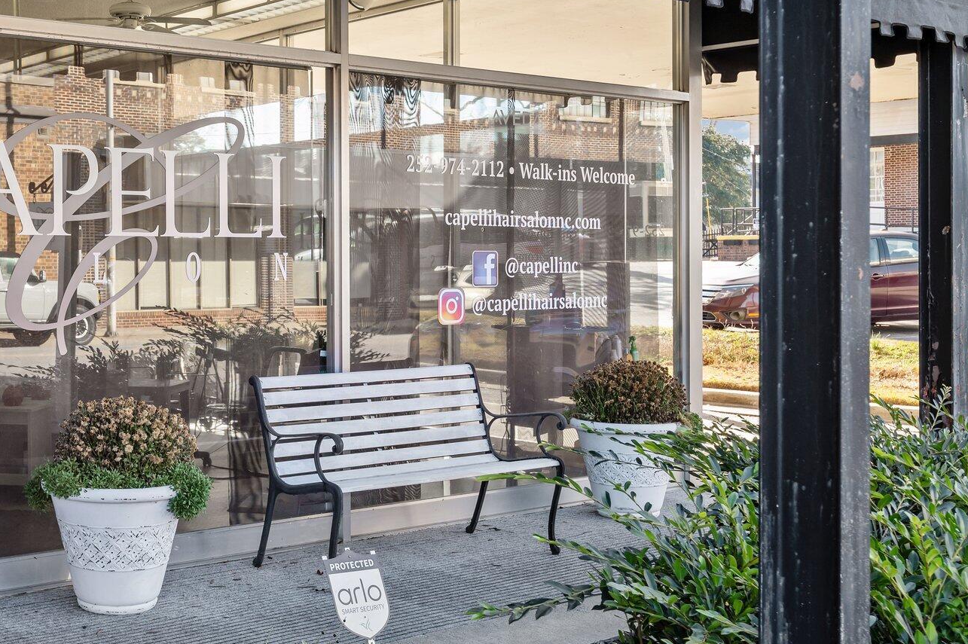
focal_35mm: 51
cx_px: 203
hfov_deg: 37.6
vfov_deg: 26.4
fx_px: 1370
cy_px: 278
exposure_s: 1/80
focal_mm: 32
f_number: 8
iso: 250
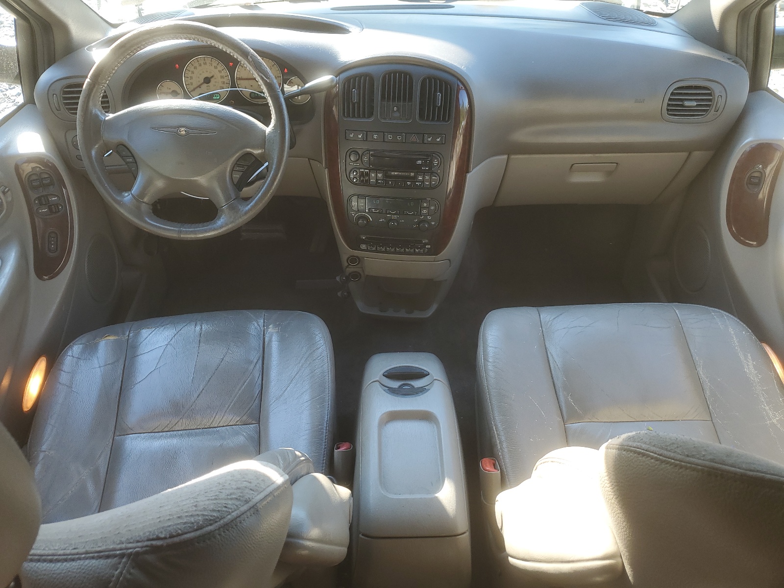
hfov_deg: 67.3
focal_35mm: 26
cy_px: 294
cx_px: 392
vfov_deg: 53.1
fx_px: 589
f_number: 1.5
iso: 50
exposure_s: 1/120
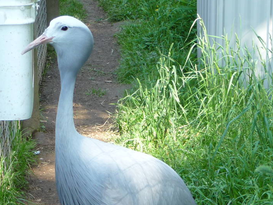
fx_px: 1199
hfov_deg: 13.0
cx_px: 85
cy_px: 181
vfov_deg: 9.7
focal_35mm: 152
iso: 100
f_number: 4.5
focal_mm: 11.3
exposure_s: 1/40
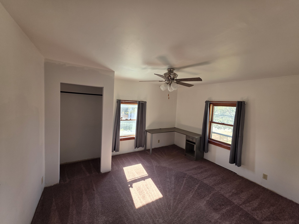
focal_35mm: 13
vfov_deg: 89.9
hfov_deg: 106.2
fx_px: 112
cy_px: 112
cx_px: 150
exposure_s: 1/120
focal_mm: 2.2
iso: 40
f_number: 1.9
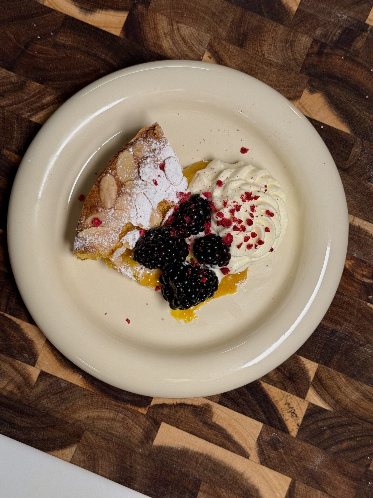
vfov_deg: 39.7
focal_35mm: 48
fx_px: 690
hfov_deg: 30.3
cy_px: 249
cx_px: 186
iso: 100
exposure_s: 1/60
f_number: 1.8
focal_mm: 6.8
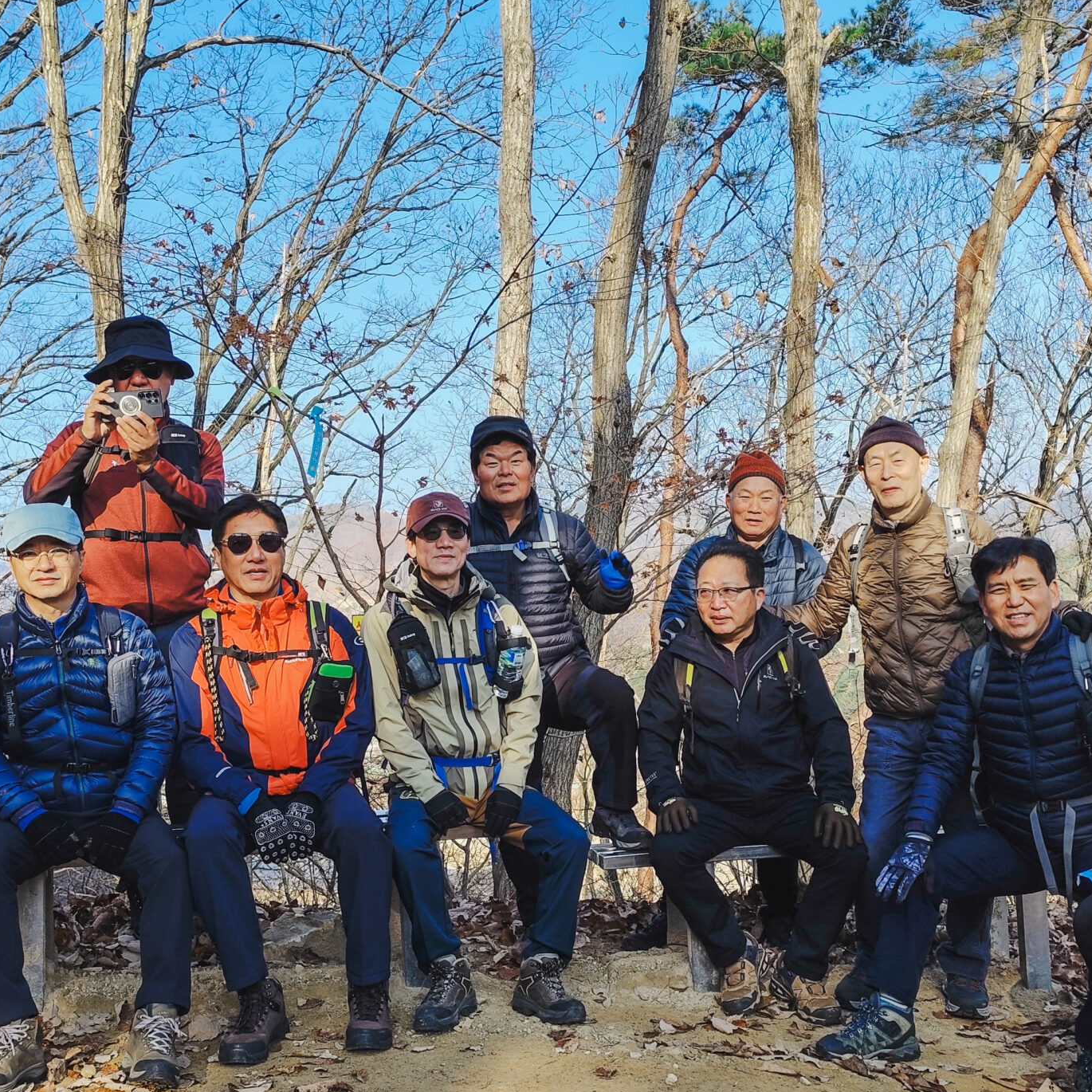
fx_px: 1356
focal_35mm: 38
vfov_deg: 43.8
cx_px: 571
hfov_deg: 43.8
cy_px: 597
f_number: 1.7
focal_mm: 6.14
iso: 50
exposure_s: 1/380
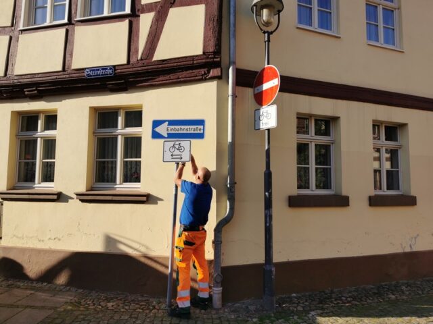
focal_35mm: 27
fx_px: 338
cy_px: 162
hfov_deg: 65.3
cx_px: 216
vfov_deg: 51.4
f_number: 1.6
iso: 50
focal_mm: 5.56
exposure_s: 1/2488
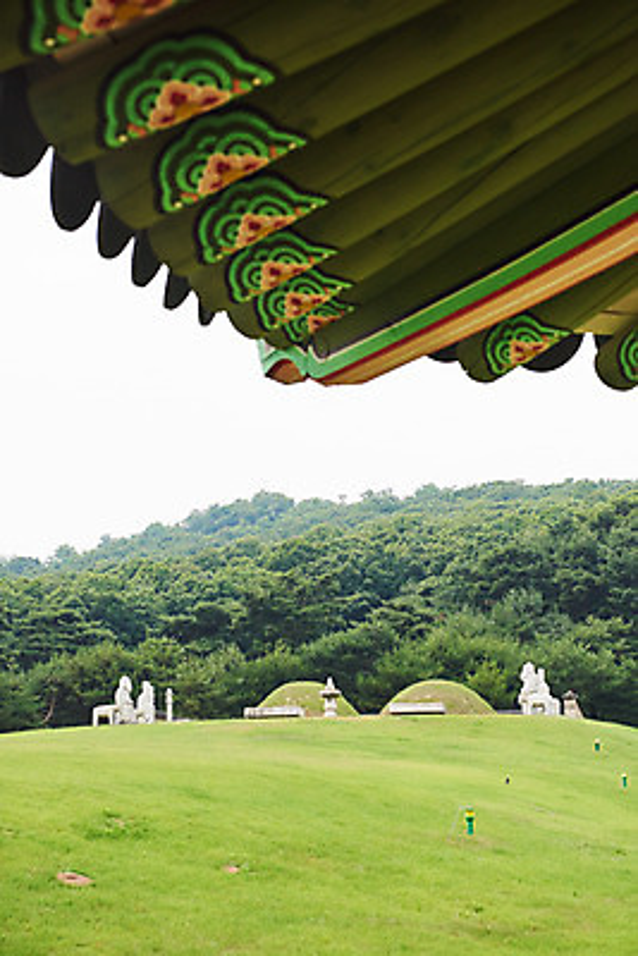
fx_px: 1328
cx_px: 319
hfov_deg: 27.0
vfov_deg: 39.6
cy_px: 478
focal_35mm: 50
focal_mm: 50
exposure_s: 1/3200
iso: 640
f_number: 5
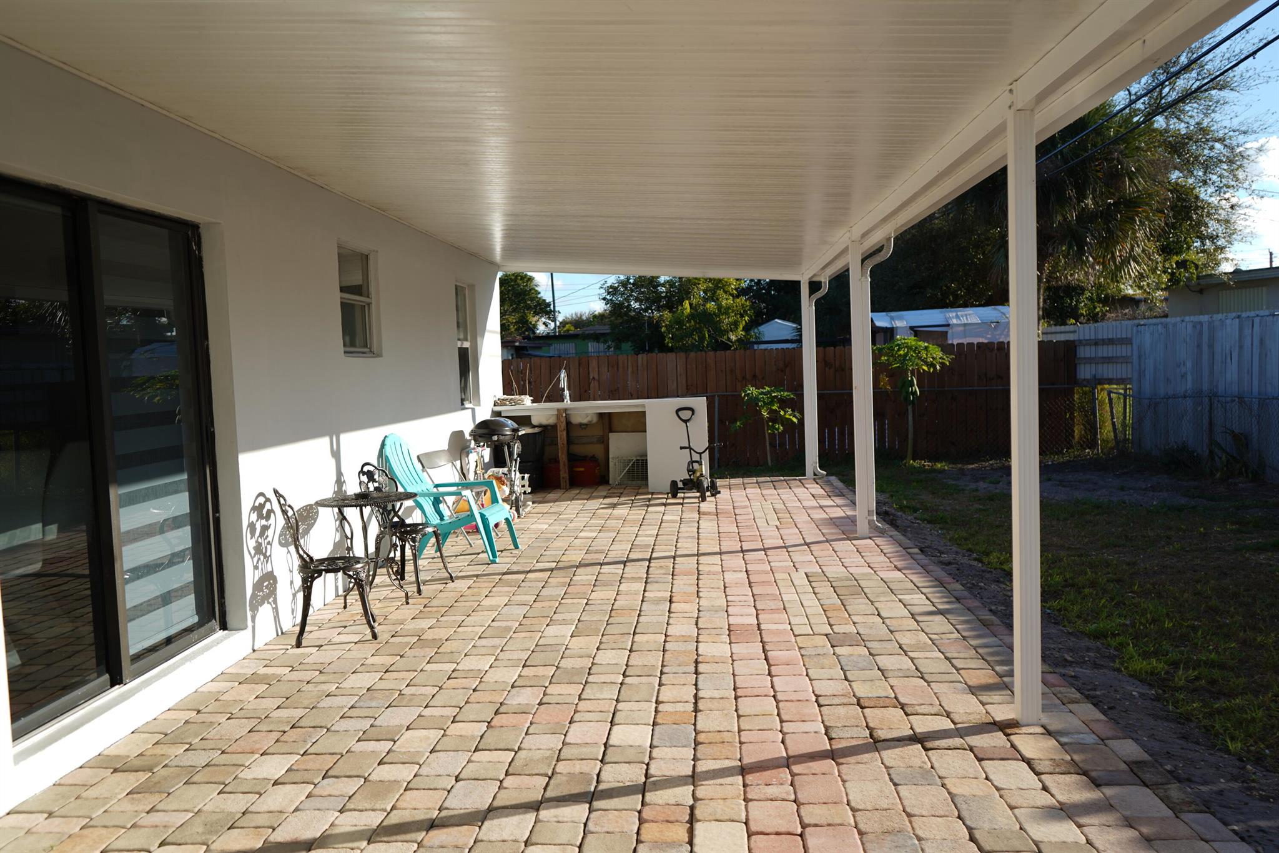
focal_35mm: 29
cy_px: 426
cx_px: 640
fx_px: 1030
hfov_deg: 63.7
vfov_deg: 45.0
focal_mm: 29
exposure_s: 1/320
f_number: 4
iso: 50
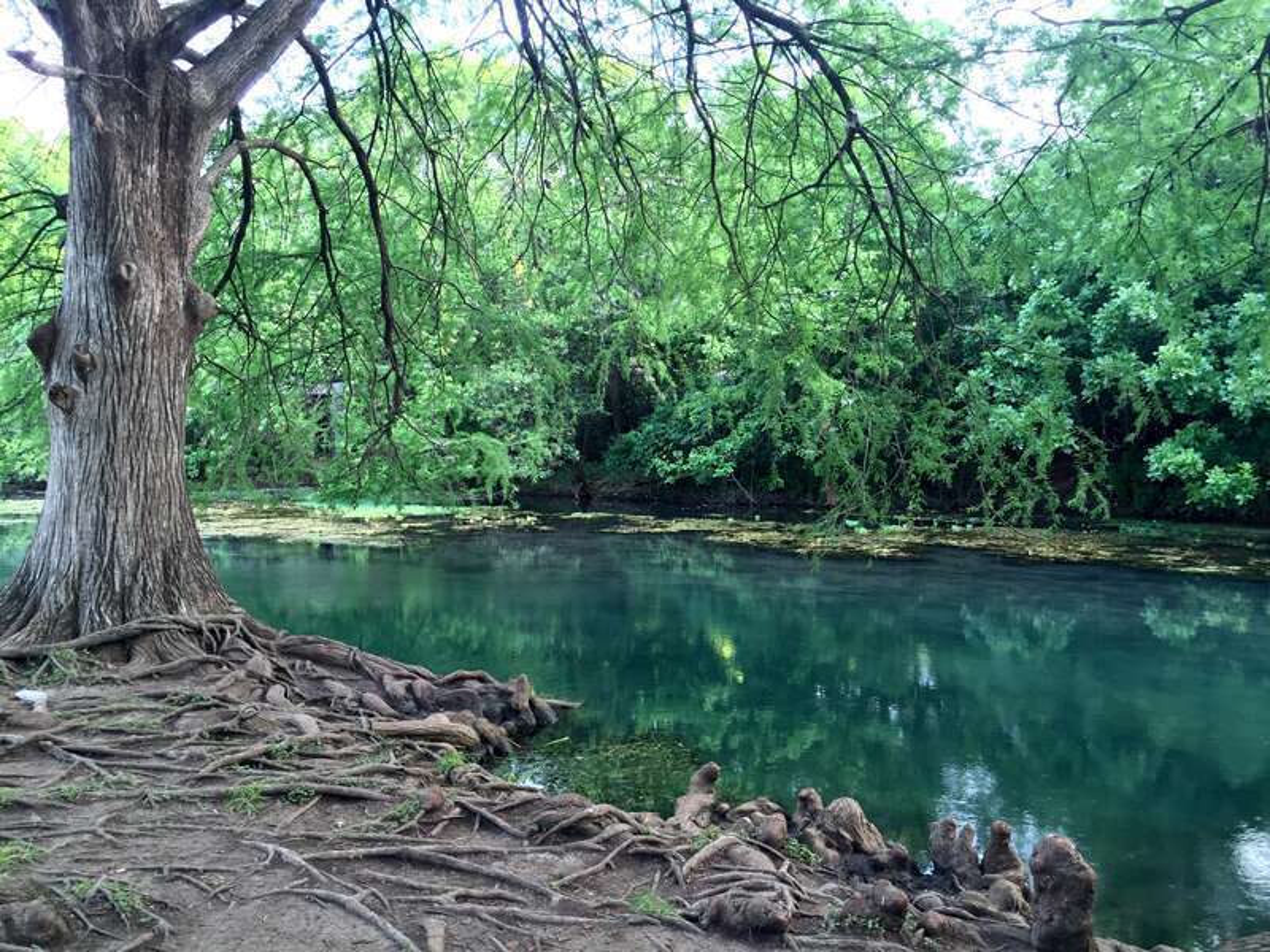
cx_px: 635
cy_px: 476
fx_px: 1064
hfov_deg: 61.7
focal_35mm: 29
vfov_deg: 48.2
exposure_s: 1/30
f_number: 2.2
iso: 64
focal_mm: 4.15
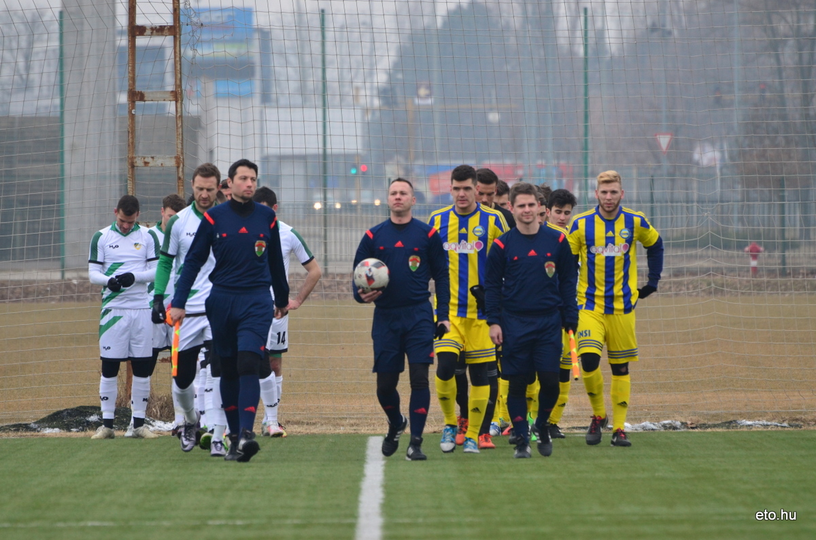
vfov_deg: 3.4
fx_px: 9162
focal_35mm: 405
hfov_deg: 5.1
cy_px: 270
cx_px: 408
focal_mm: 270
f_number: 5.6
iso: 800
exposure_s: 1/800
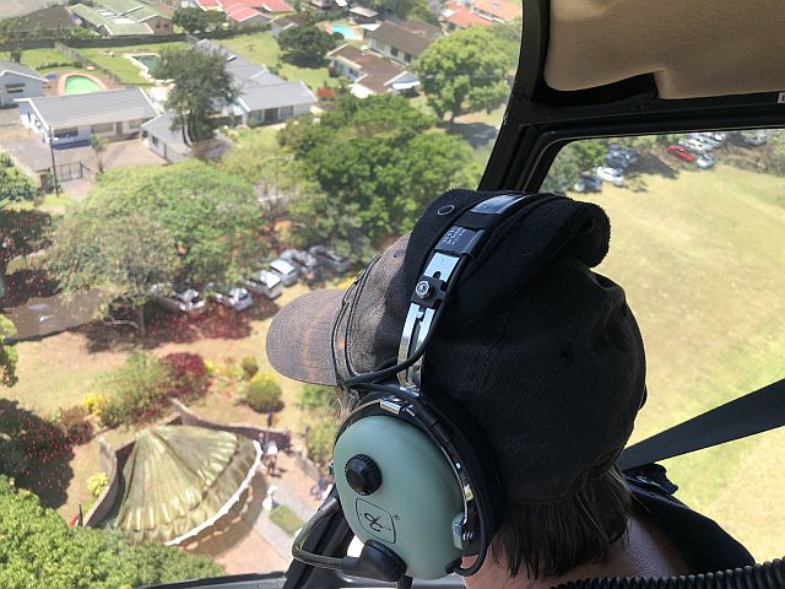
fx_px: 635
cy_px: 294
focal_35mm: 28
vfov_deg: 49.7
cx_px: 392
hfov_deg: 63.4
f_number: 1.8
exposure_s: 1/484
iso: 20
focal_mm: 4
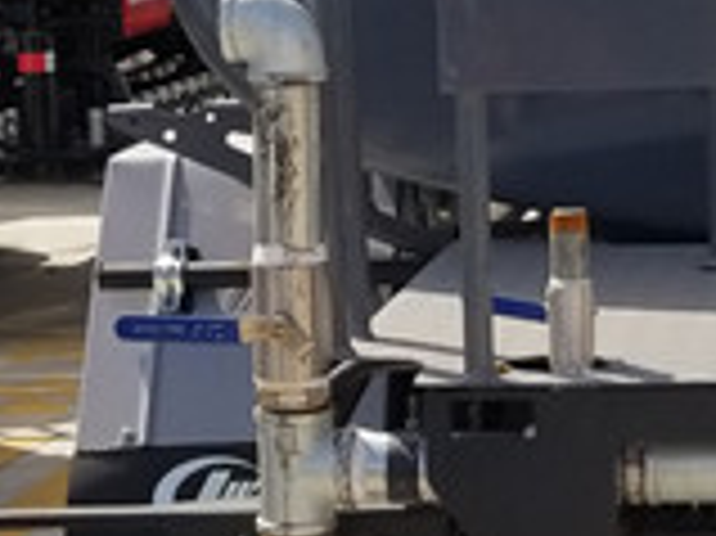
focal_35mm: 131
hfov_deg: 14.7
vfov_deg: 11.2
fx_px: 2708
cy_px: 45
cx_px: 788
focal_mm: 4.25
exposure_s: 1/3048
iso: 50
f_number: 1.7
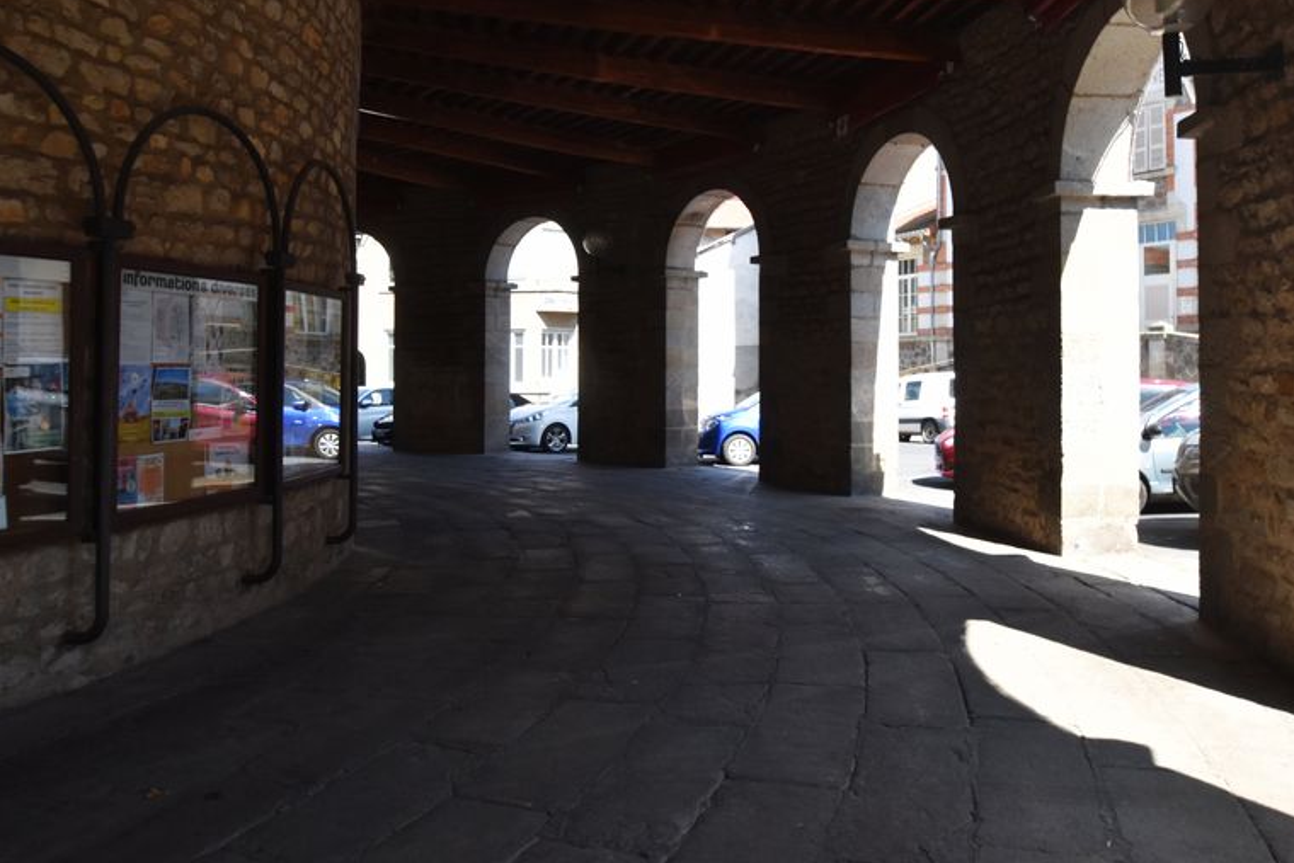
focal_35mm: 29
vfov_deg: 44.6
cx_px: 717
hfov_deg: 63.5
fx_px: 1043
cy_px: 315
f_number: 8
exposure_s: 1/250
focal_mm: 14
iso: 400
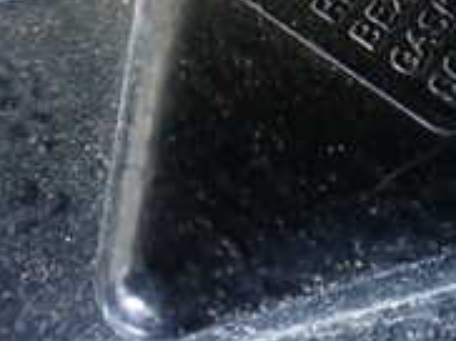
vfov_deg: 14.2
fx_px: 1302
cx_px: 486
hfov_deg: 19.1
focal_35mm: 99
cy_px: -118
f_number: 2.3
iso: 800
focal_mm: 5.4
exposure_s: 1/50
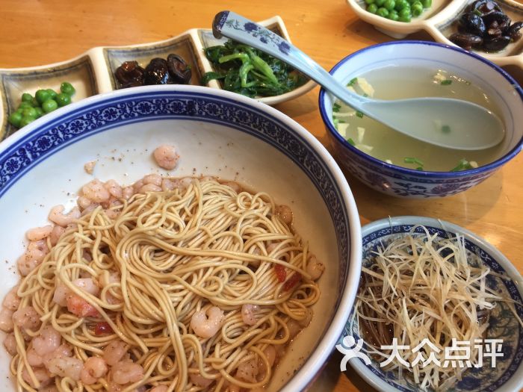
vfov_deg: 48.2
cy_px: 196
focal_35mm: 29
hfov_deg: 61.7
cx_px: 262
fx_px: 438
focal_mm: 4.15
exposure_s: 1/50
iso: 32
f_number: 2.2
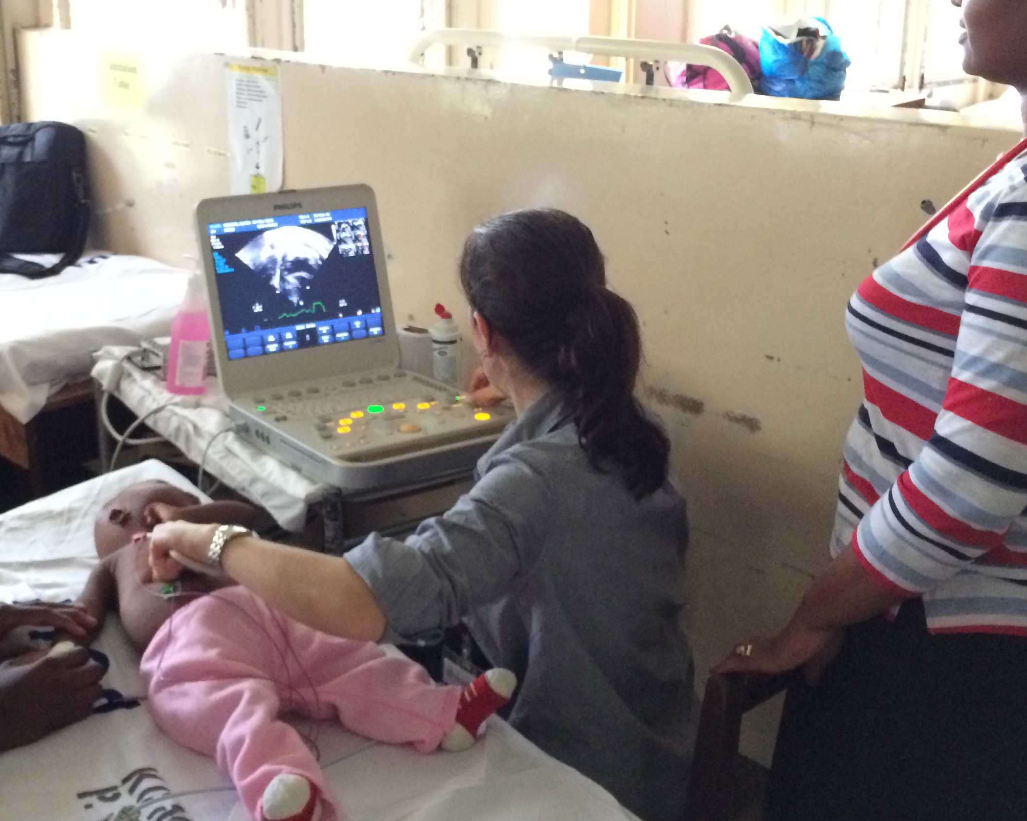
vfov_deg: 34.0
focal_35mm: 44
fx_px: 1337
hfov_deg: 41.8
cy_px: 324
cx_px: 398
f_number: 2.2
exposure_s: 1/17
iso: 400
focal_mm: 4.15
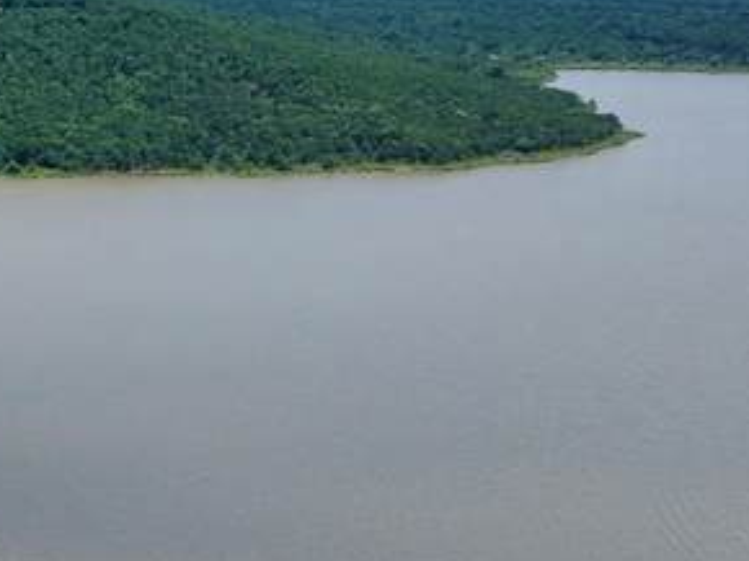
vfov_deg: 13.9
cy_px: 425
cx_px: -493
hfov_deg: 16.3
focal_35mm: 106
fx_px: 2292
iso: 120
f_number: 2.8
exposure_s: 1/2000
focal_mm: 12.29
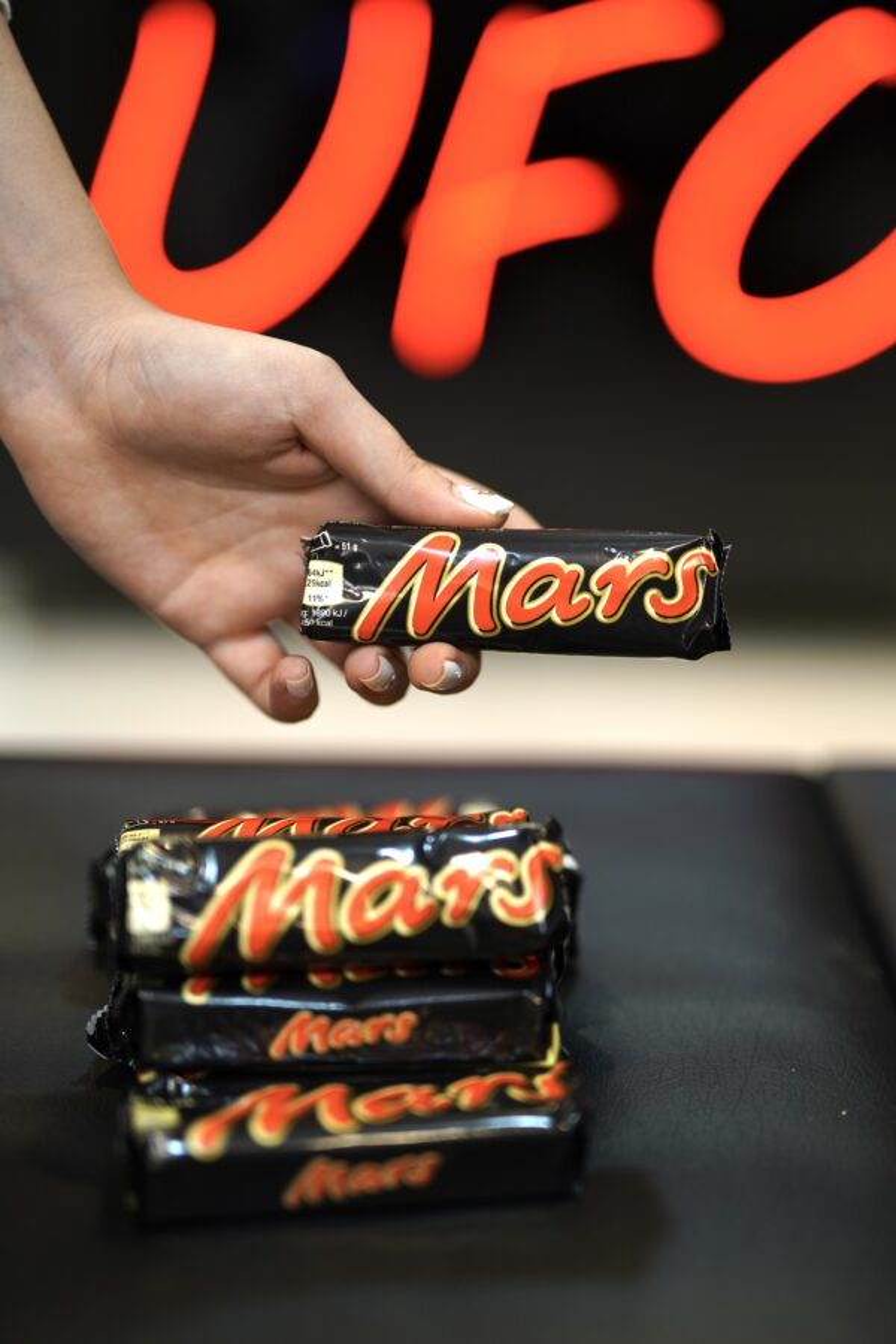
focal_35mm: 50
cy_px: 672
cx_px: 448
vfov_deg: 39.6
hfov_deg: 27.0
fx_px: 1867
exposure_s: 1/160
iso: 400
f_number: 1.4
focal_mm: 50
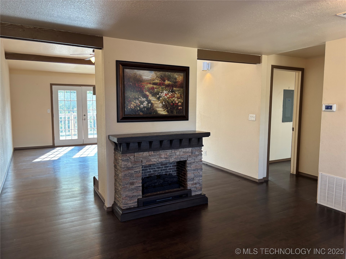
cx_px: 173
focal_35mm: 26
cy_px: 130
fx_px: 260
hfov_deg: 67.3
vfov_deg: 53.1
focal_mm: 5.96
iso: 100
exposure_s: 1/60
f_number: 1.6
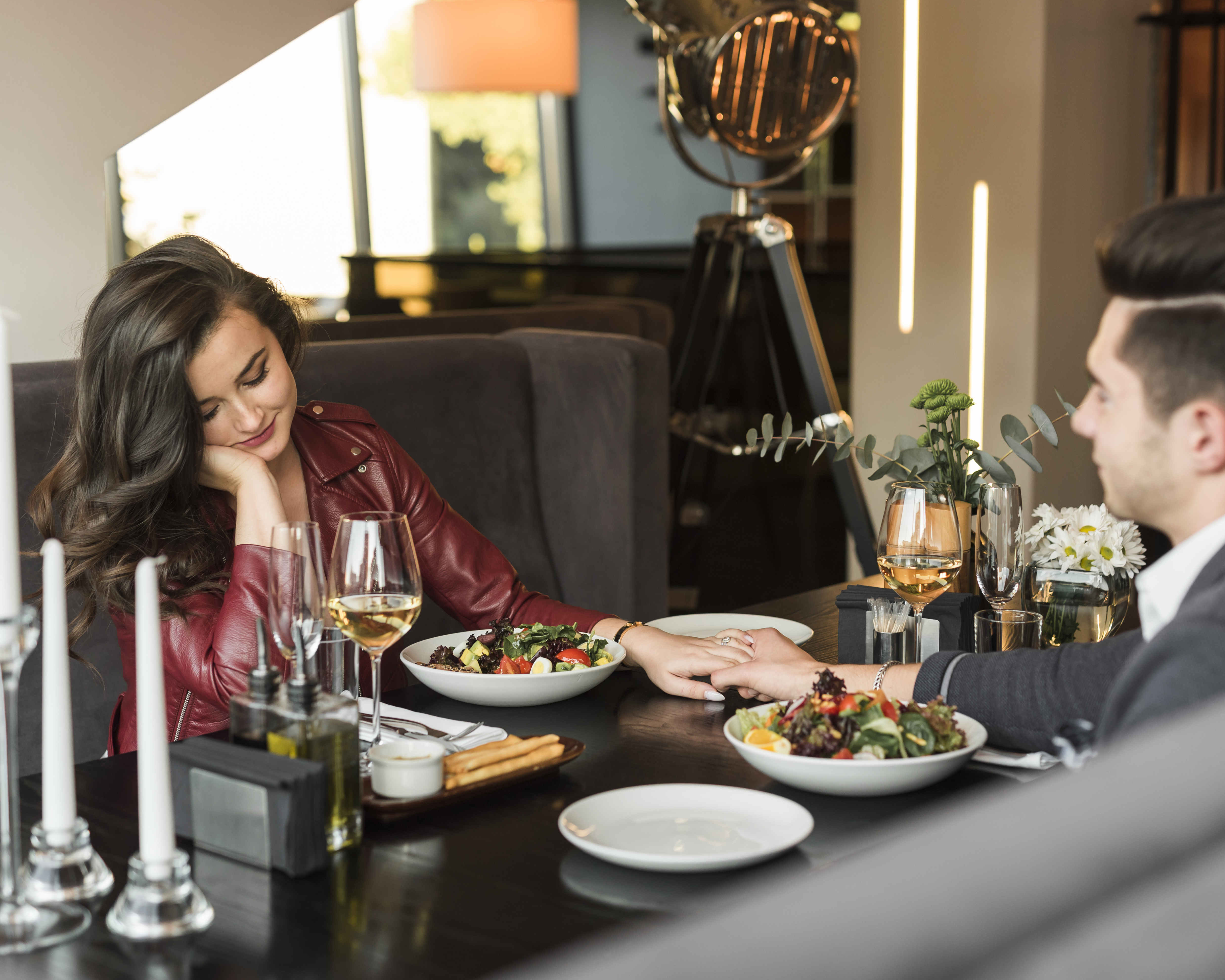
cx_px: 679
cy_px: 487
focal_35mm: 57
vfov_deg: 26.7
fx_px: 2067
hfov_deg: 33.0
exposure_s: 1/160
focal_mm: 50
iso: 400
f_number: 2.5
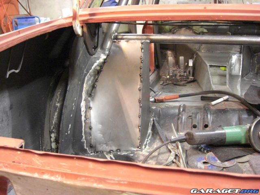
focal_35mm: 38
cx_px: 130
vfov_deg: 37.7
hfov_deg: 49.0
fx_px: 285
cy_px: 98
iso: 800
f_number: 2.8
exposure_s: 1/13
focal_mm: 7.9
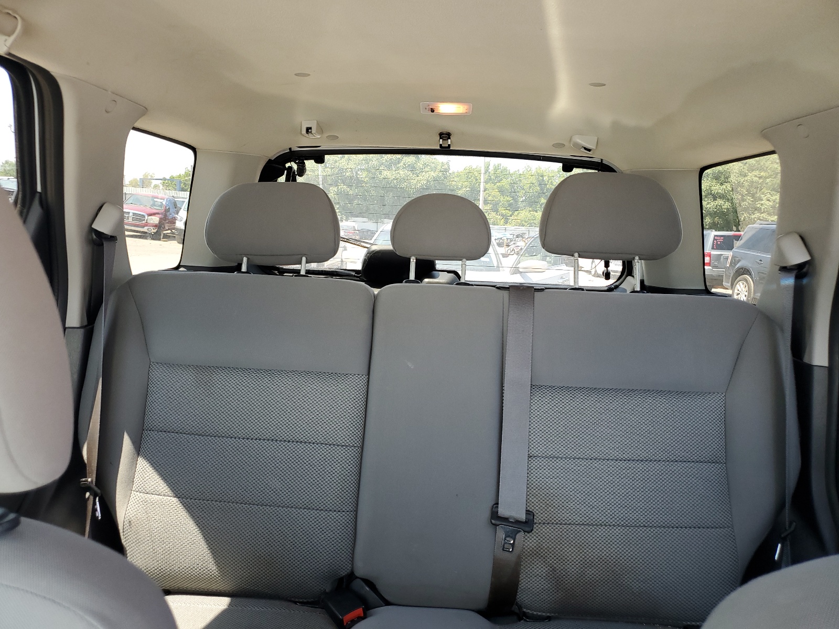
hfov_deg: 67.3
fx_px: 630
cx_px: 420
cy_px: 314
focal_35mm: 26
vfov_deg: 53.1
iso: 58
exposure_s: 1/120
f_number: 1.5
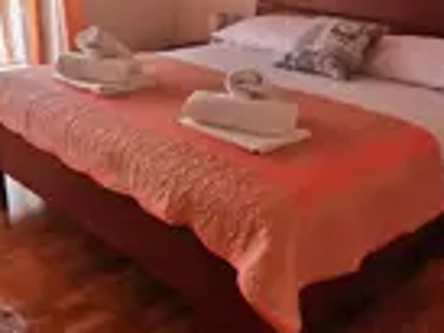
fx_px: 539
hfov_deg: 44.7
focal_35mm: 42
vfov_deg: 34.4
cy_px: 165
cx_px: 194
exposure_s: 1/33.3
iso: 320
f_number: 2.2
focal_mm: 2.35
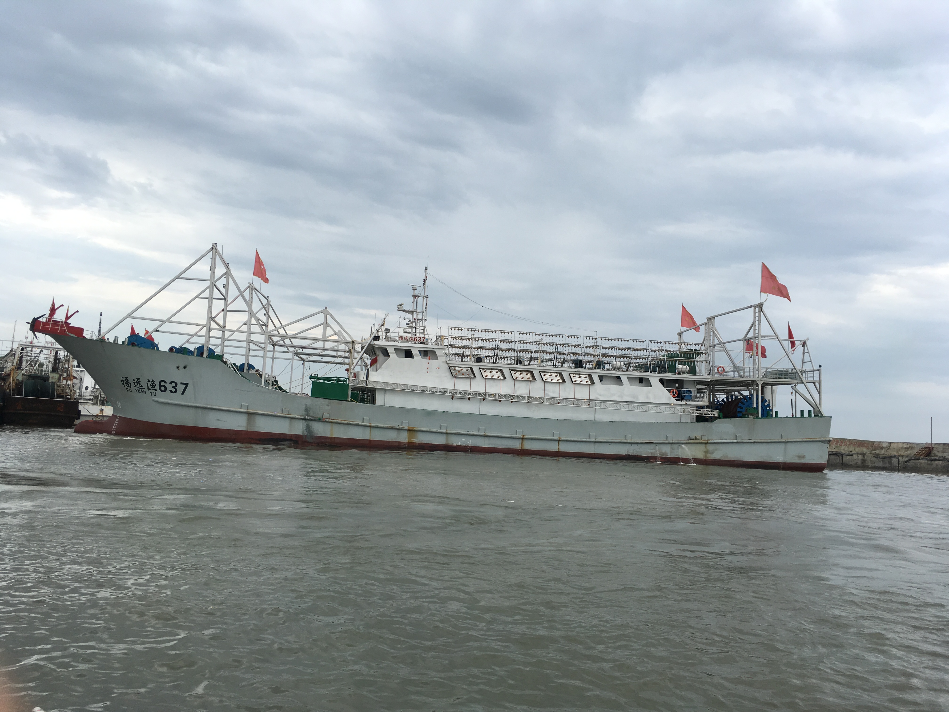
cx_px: 474
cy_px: 356
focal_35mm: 29
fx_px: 795
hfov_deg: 61.7
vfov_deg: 48.2
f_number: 2.2
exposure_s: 1/785
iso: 25
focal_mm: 4.15
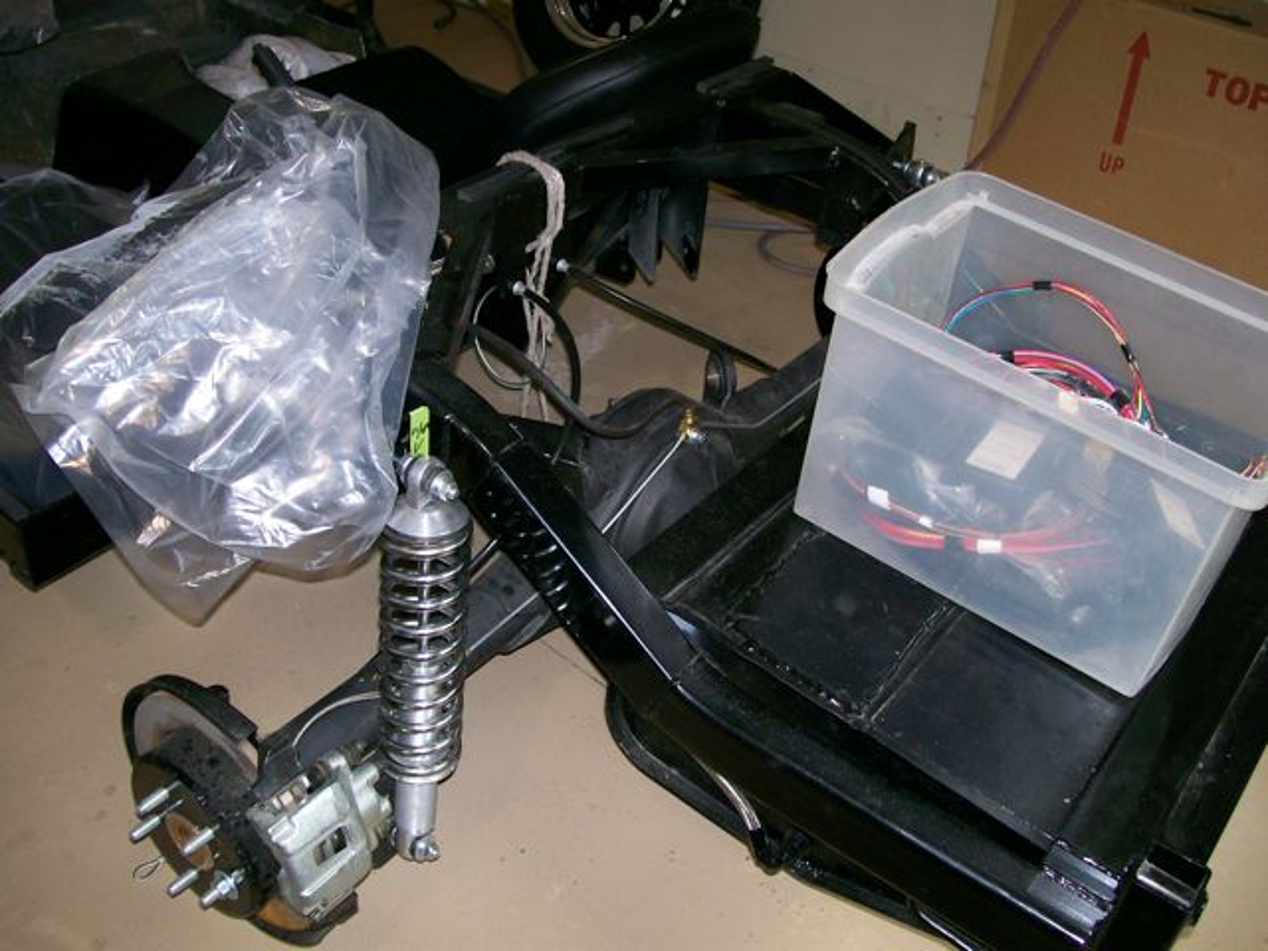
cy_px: 476
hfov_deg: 51.4
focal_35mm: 36
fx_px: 1319
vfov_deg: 39.7
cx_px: 634
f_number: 2.7
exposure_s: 1/64
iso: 80
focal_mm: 6
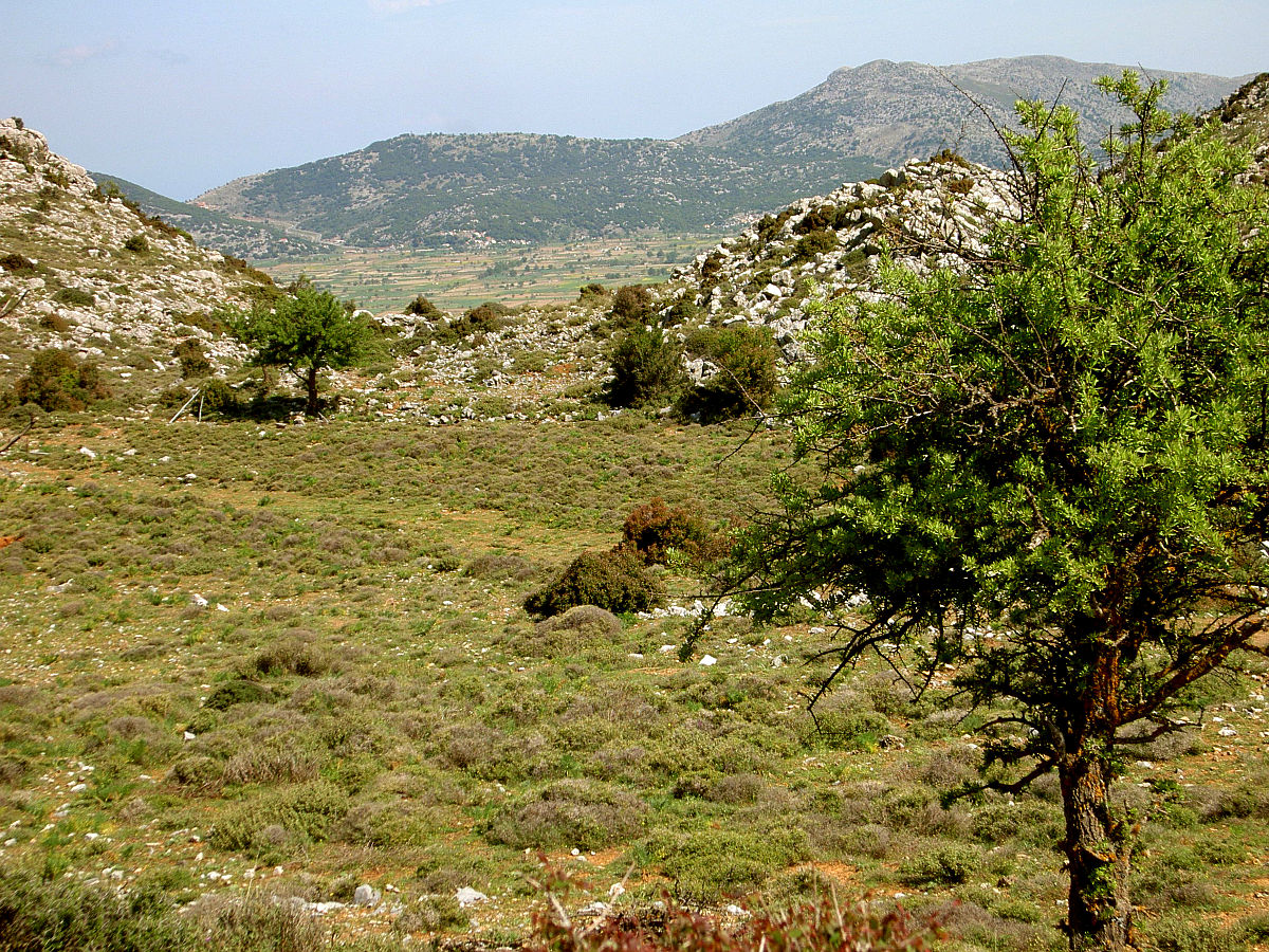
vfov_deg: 19.6
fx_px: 2749
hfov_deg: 26.0
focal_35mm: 75
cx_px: 634
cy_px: 476
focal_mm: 12.4
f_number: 4.2
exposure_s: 1/400
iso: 50
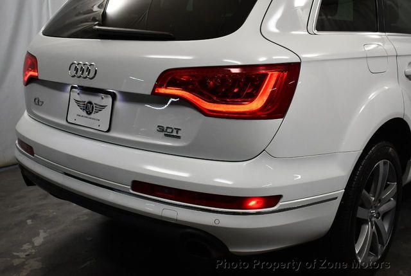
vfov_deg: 30.6
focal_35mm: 44
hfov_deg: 44.4
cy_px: 138
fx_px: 503
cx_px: 206
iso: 800
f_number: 3.8
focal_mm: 22
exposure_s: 1/200
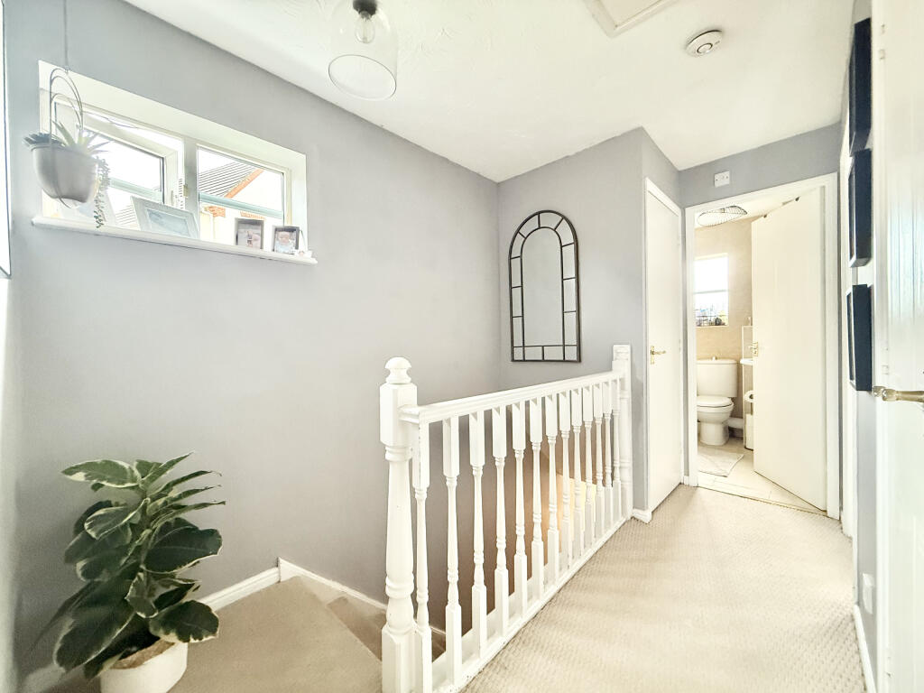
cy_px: 346
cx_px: 462
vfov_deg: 85.7
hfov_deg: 102.1
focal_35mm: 14
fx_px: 374
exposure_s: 1/60
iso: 500
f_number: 2.2
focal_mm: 2.22
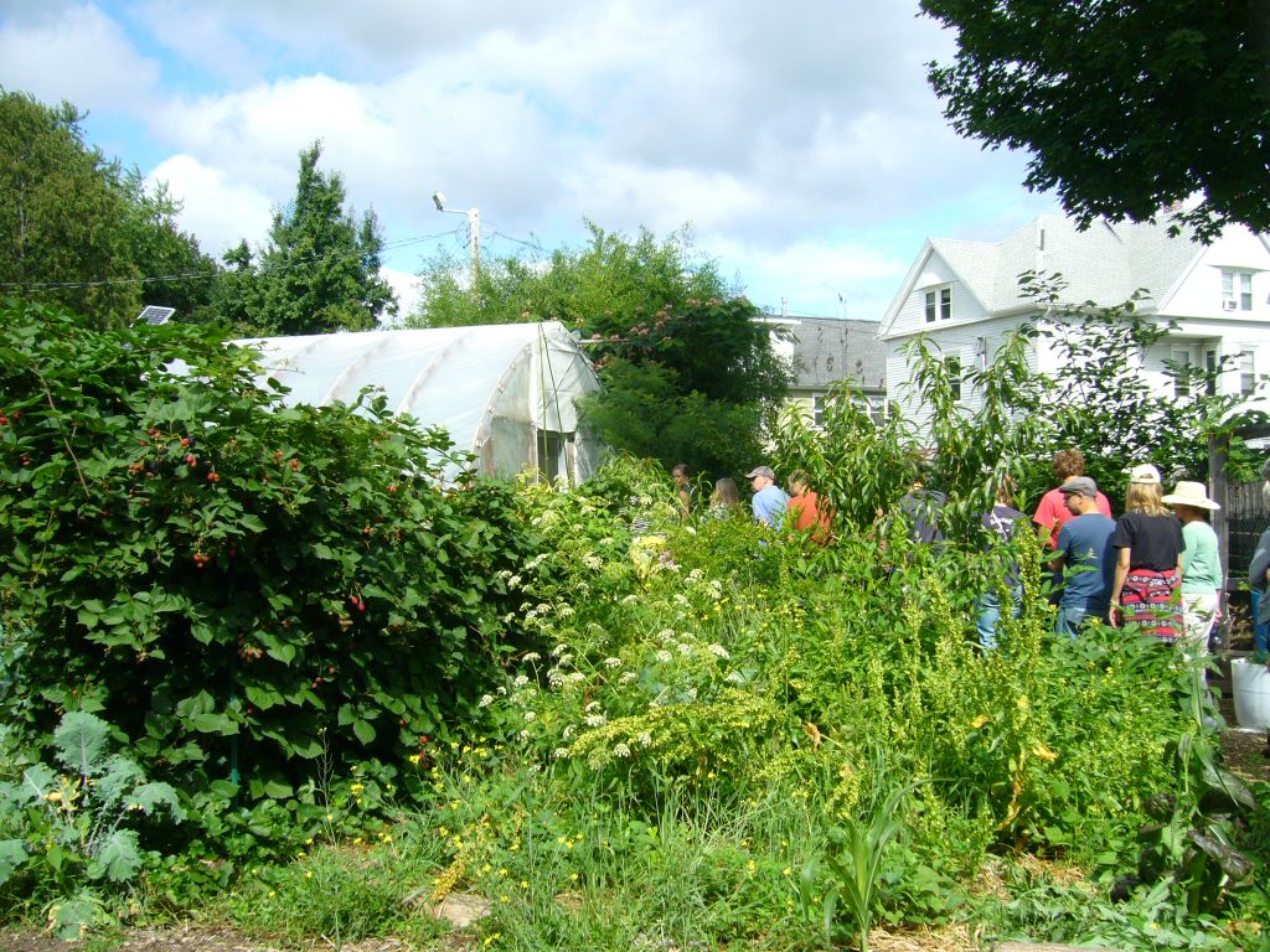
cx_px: 635
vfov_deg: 40.7
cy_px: 476
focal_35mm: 35
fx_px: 1284
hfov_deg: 52.6
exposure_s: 1/320
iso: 100
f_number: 5.6
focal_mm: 5.8
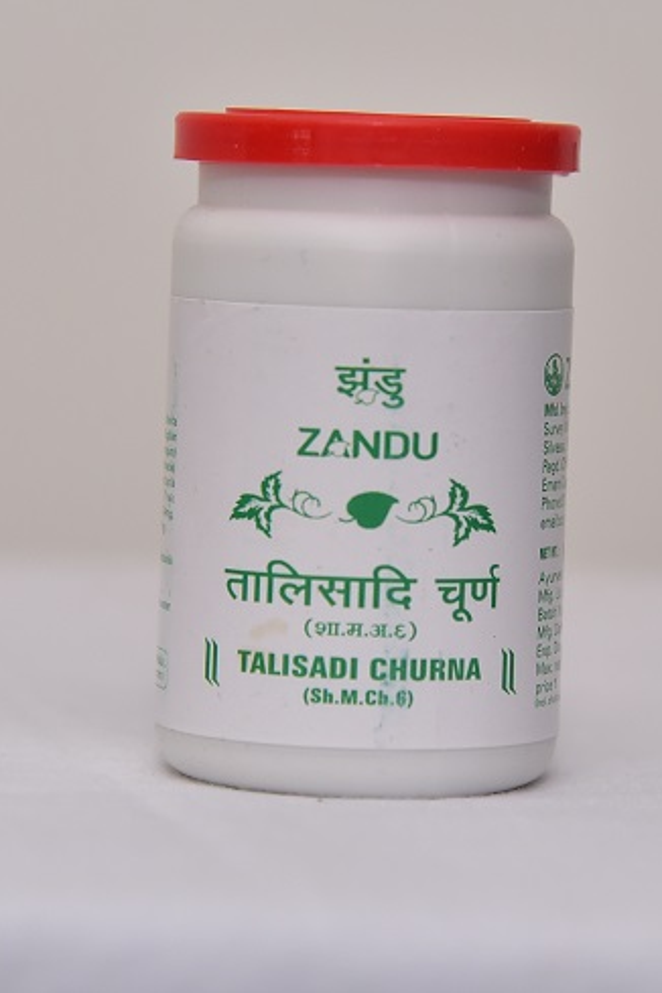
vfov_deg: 15.9
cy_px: 465
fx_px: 3558
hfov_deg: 10.6
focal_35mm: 129
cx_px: 347
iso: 1600
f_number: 5
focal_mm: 120
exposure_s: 1/200
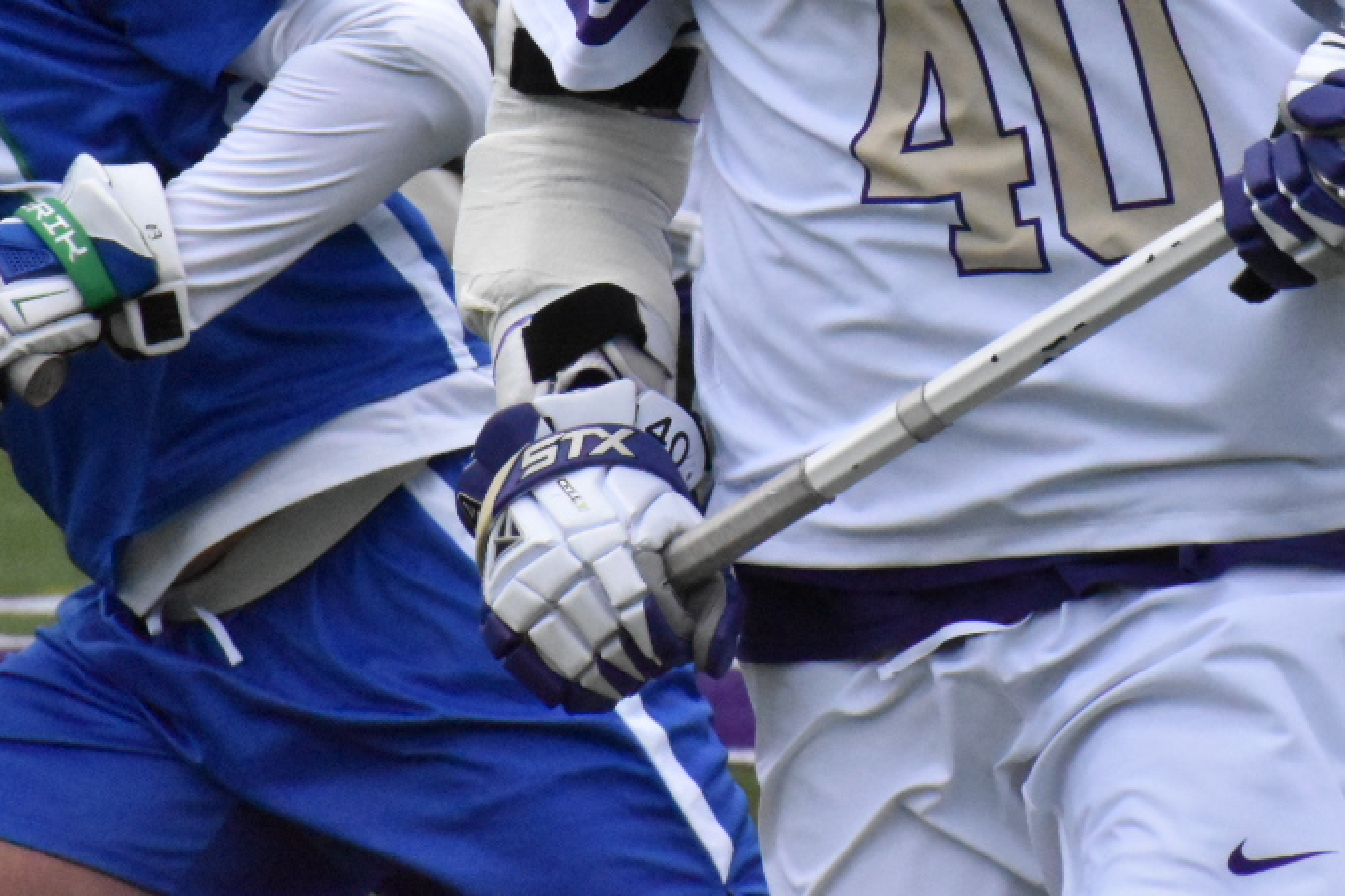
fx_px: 30701
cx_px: 839
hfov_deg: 2.5
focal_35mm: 822
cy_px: -121
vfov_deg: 1.7
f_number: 14
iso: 8000
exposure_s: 1/4000
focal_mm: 230
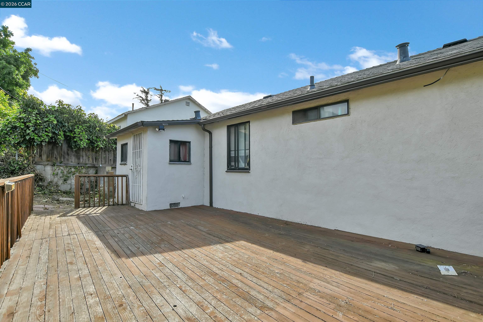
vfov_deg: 77.3
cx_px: 242
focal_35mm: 15
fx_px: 201
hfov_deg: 100.4
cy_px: 161
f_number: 5
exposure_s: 1/400
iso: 160
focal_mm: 10
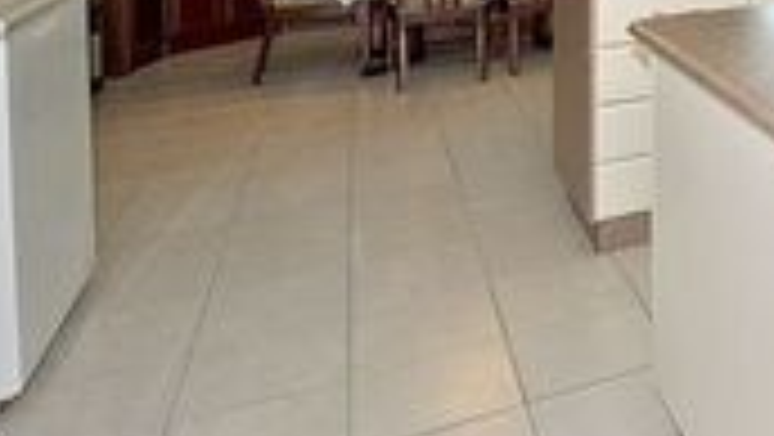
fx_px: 821
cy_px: -155
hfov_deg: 36.6
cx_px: 963
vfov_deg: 25.1
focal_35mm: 40
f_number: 9
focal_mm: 14
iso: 400
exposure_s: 1/25
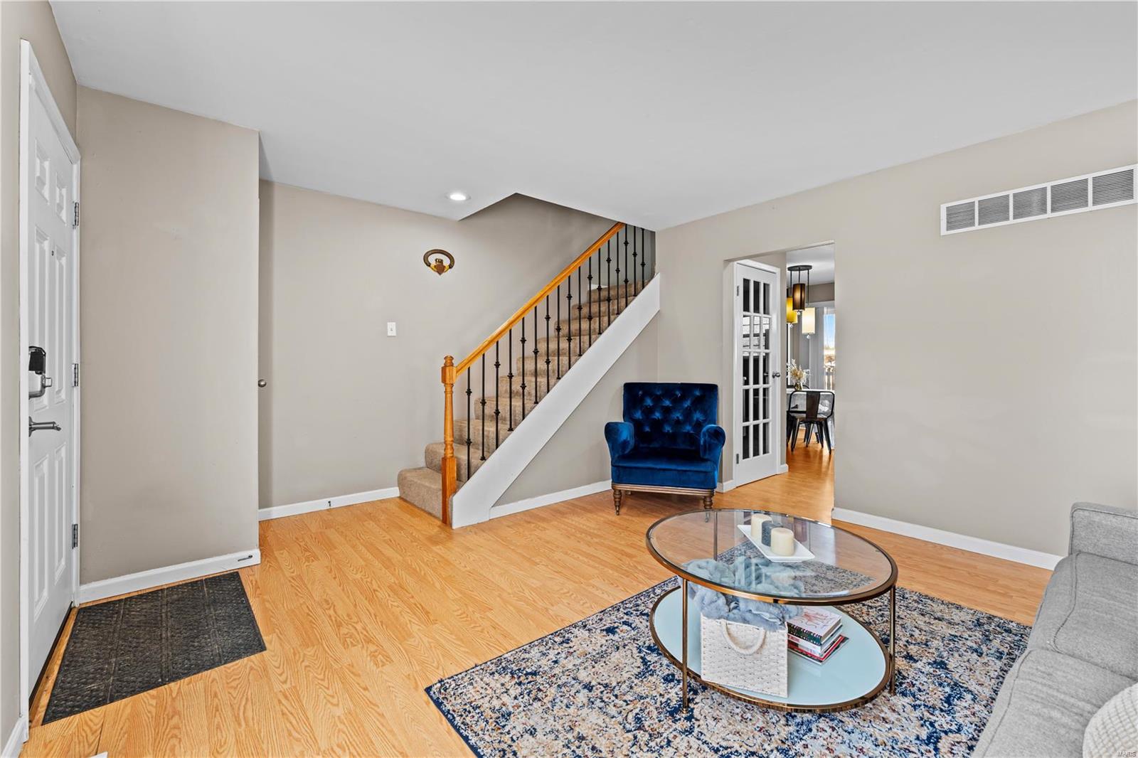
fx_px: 465
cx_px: 569
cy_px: 379
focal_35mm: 15
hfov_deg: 101.5
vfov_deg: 78.4
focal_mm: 14.7
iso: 100
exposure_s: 1/6
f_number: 8
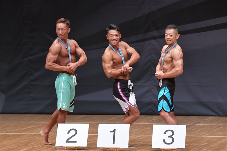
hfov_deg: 6.9
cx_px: 114
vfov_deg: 4.6
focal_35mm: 300
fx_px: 1891
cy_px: 76
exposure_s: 1/400
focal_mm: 200
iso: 6400
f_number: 5.6
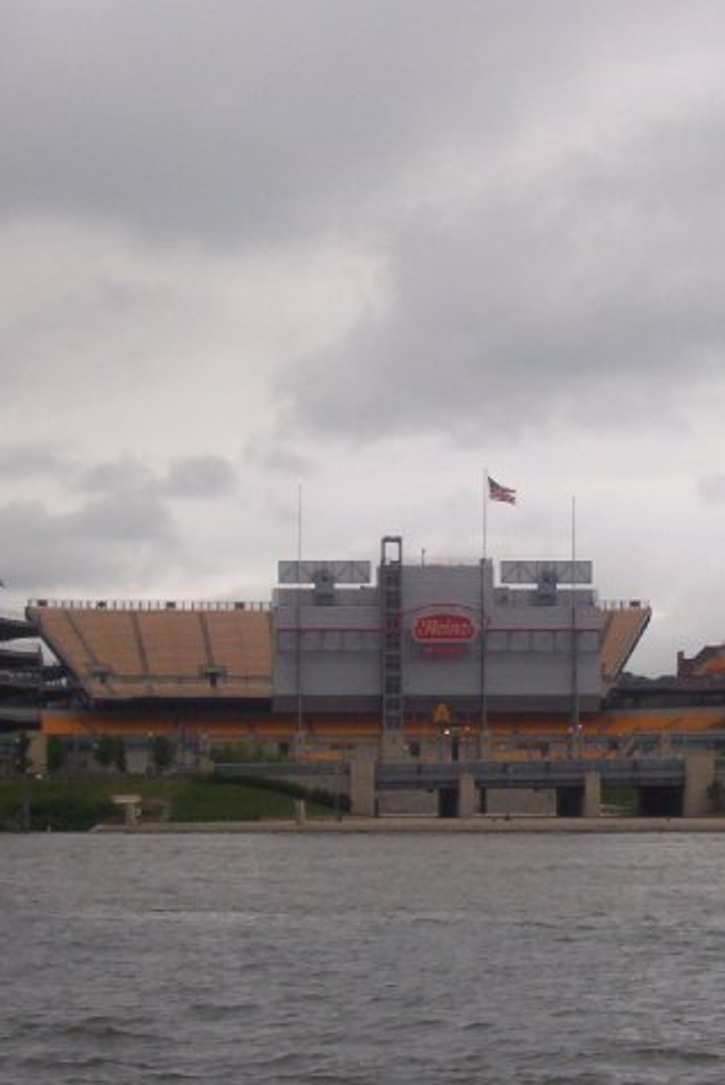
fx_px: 3288
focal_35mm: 109
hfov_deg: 12.6
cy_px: 542
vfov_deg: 18.7
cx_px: 433
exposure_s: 1/382
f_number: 7.44
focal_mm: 12.09
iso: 100
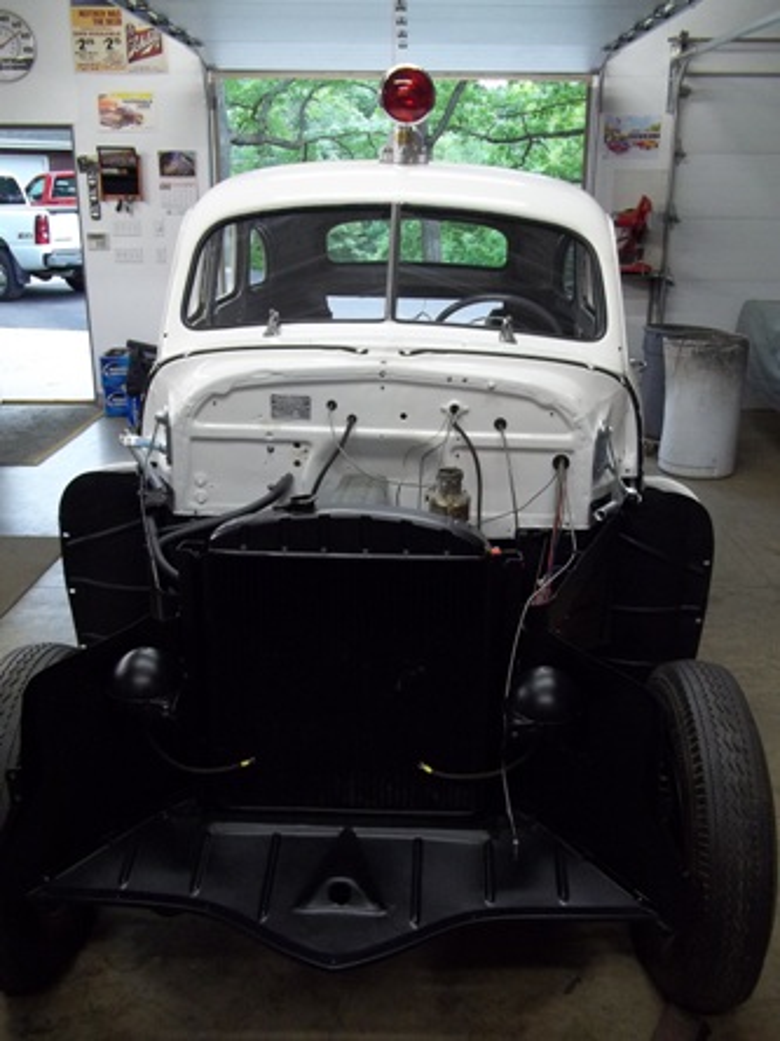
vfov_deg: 56.8
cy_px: 520
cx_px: 390
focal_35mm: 32
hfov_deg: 44.2
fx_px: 961
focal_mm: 5.7
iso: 158
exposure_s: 1/30
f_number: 2.9
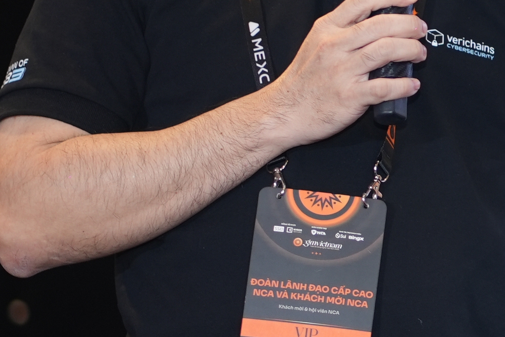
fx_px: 5583
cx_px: 742
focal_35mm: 398
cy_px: 85
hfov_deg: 5.1
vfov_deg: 3.5
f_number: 1.8
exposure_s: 1/125
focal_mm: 85
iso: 320
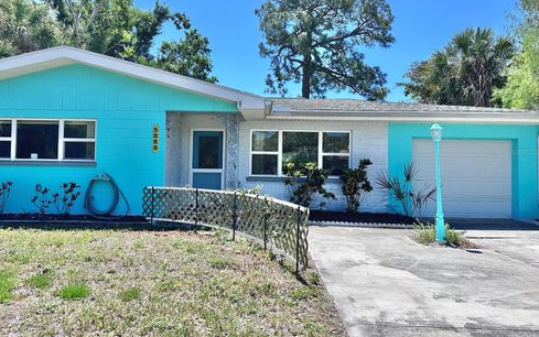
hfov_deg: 70.4
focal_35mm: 26
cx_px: 265
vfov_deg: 47.6
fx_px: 382
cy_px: 151
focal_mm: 6.86
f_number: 1.78
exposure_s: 1/3861
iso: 80
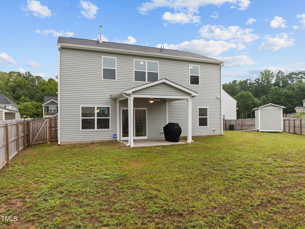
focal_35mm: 24
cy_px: 114
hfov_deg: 71.6
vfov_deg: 56.8
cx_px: 152
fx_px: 211
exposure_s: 1/400
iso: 230
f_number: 2.8
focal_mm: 12.29
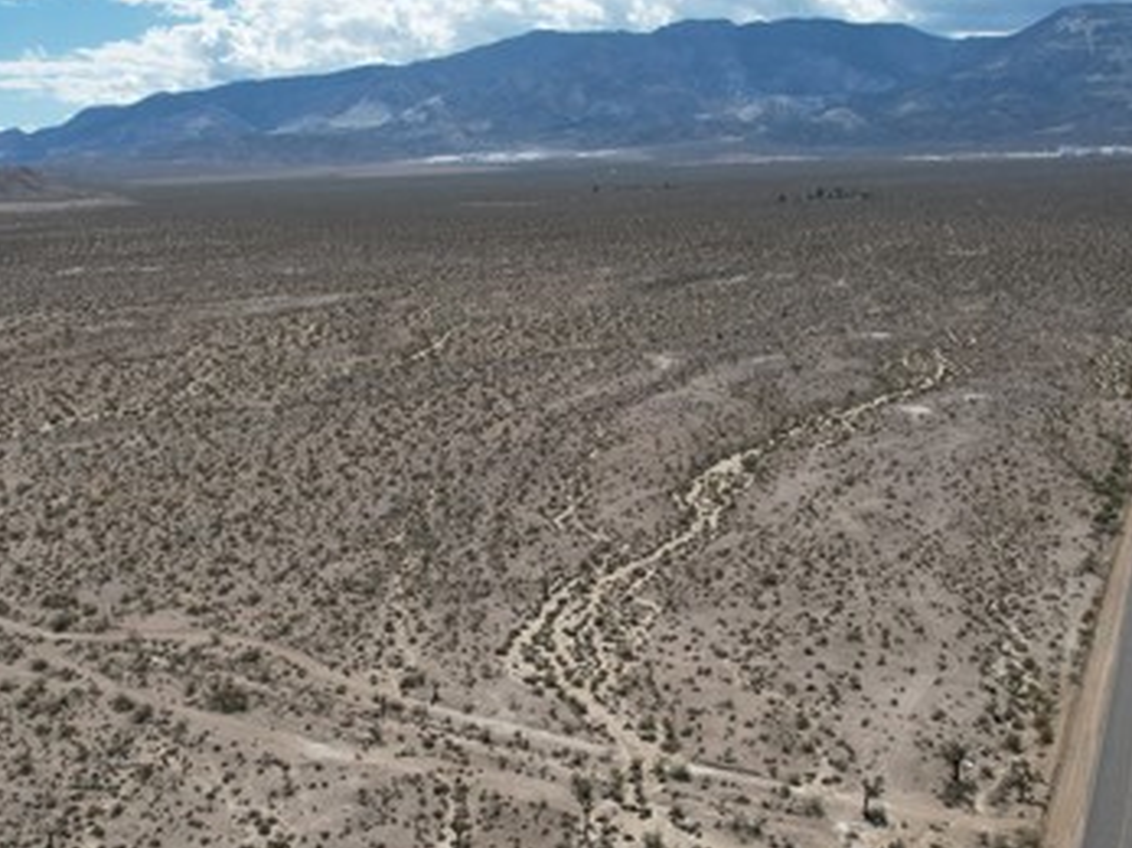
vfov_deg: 36.6
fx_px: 1275
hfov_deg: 47.5
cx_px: 434
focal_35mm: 39
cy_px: 523
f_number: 2.8
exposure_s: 1/3200
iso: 120
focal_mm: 8.38
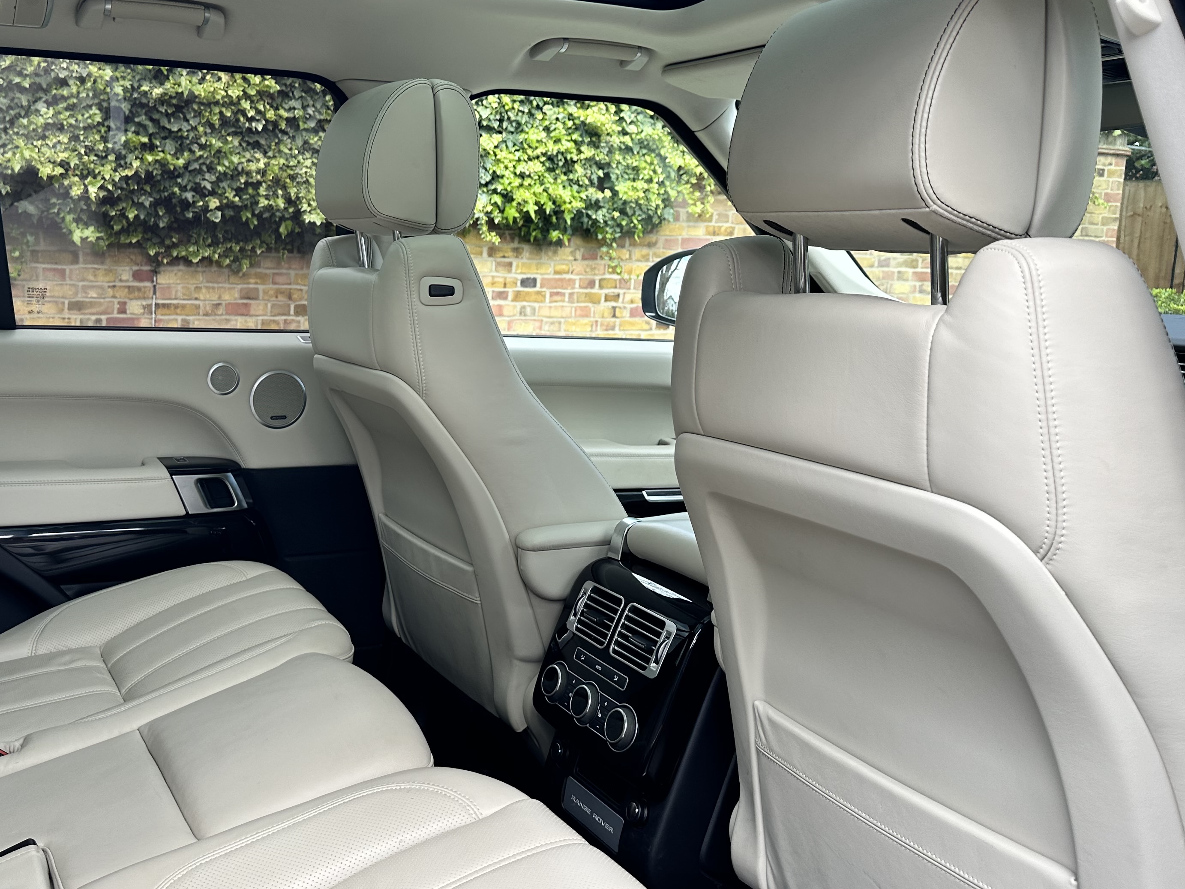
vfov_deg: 40.5
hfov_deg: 51.7
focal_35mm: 35
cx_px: 398
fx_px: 1198
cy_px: 341
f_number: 1.78
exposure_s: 1/351
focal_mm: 6.86
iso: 80
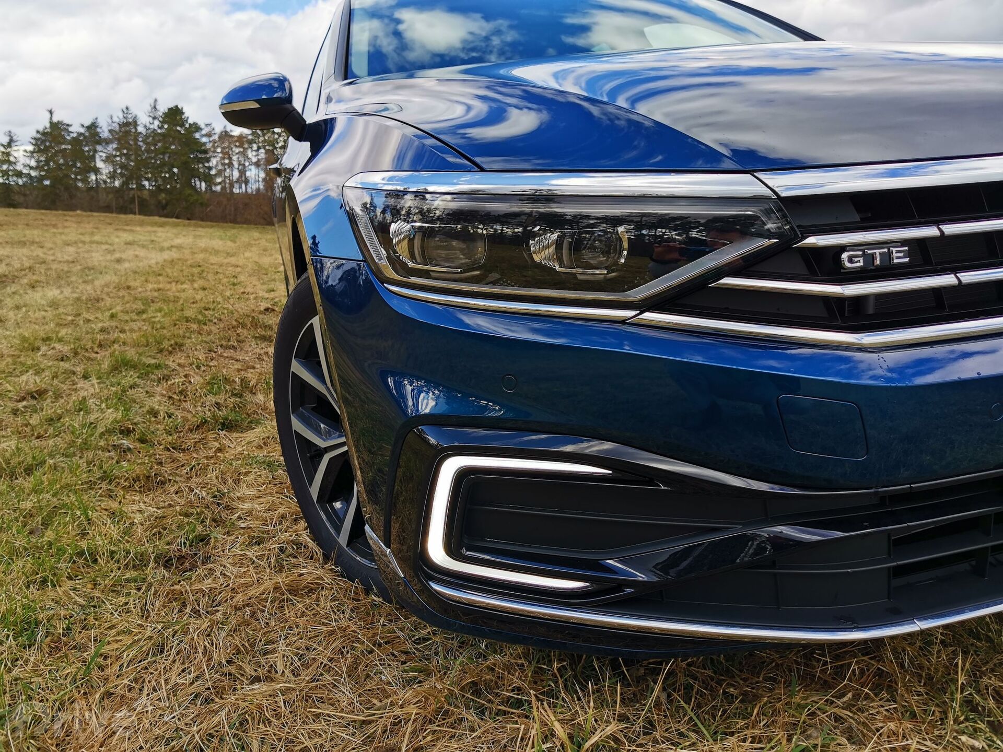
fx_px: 753
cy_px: 376
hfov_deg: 67.3
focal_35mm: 26
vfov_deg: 53.1
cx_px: 502
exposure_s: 1/1035
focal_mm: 4.66
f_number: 1.4
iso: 50
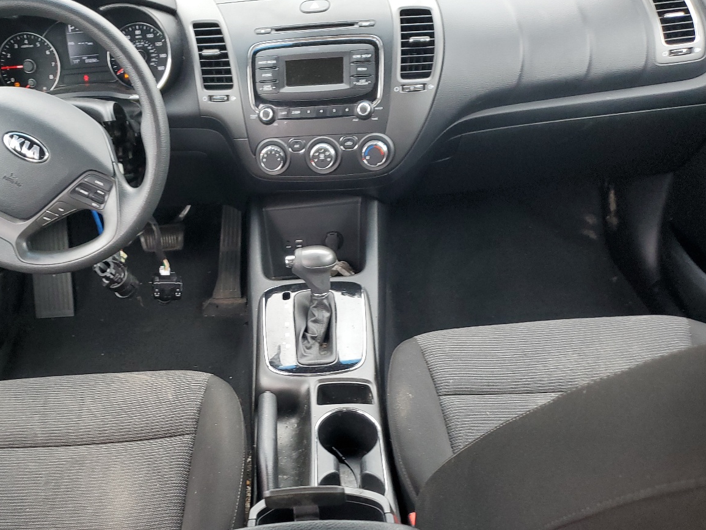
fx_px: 734
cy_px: 316
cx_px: 271
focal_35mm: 36
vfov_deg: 39.5
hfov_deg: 50.9
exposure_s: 1/120
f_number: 1.5
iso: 93
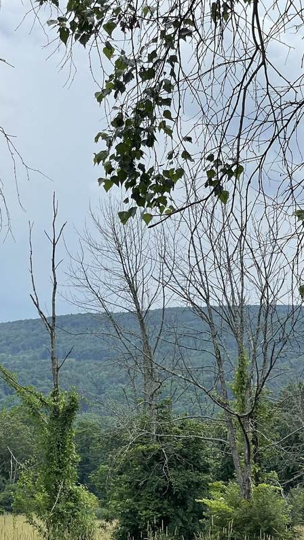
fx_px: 1606
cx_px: -71
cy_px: 308
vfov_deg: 19.1
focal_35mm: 112
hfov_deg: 10.6
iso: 20
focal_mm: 7.5
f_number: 2.2
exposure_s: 1/1085
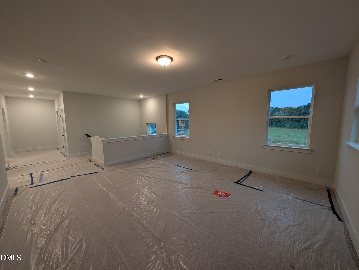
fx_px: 125
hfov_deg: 110.5
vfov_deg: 94.6
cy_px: 135
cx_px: 180
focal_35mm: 12
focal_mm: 2.02
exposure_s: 1/60
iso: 80
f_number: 1.7
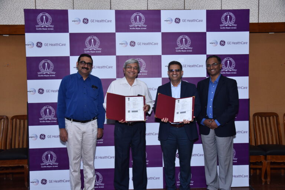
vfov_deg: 41.2
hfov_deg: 58.7
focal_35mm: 32
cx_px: 142
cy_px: 95
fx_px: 253
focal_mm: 32
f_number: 6.3
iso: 500
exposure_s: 1/125
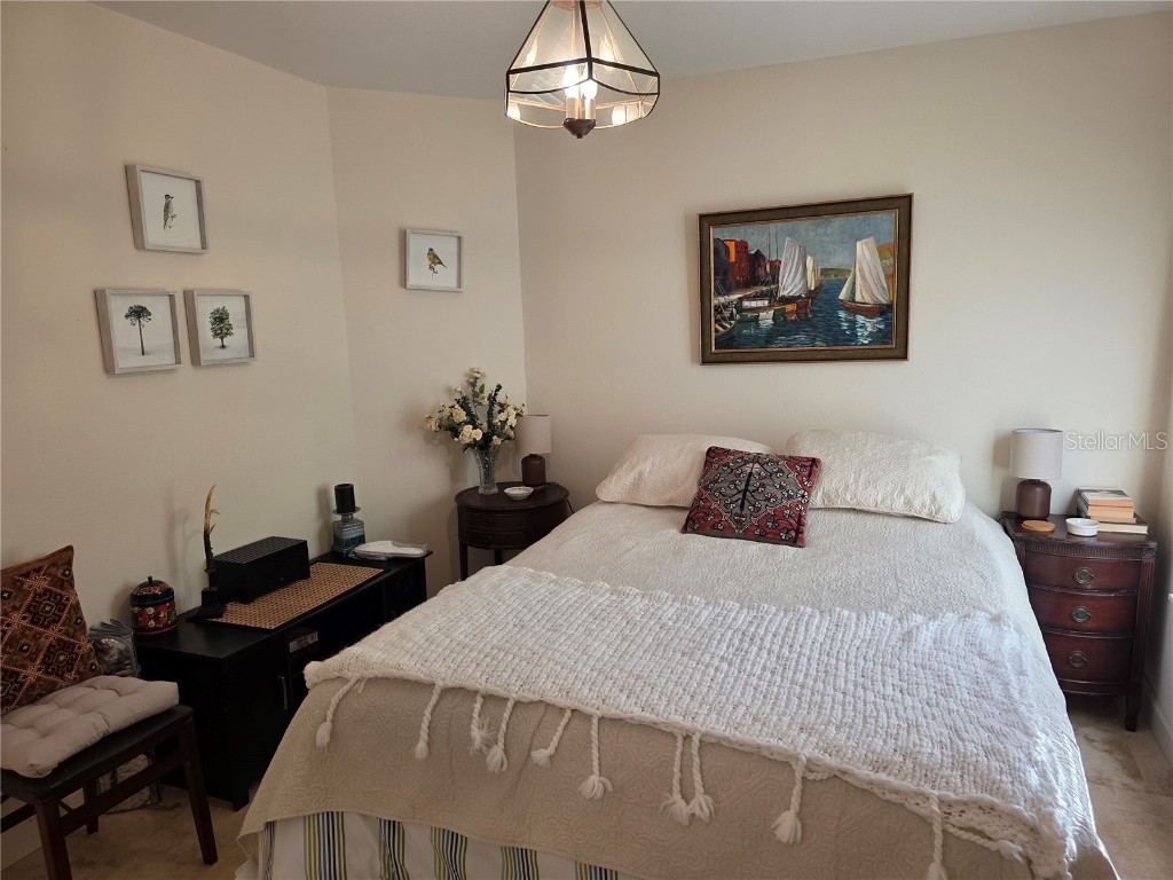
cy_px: 440
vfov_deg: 58.9
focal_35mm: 23
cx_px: 586
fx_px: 779
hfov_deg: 73.9
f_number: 1.7
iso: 160
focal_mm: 6.3
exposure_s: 1/120
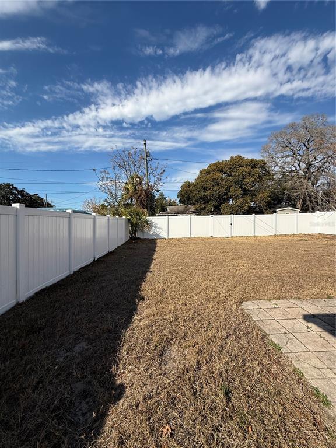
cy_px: 224
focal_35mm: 14
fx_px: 181
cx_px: 168
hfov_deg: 85.7
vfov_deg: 102.1
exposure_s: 1/2611
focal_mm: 2.22
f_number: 2.2
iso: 50
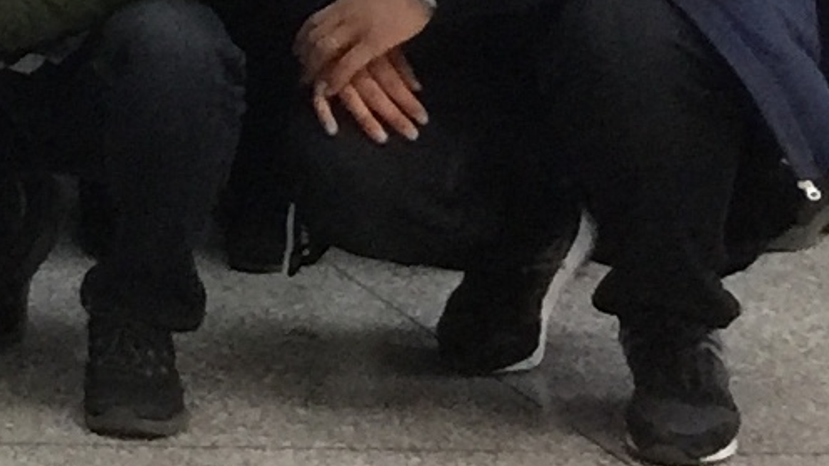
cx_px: -1640
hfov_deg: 8.6
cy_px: -1114
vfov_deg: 5.4
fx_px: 4572
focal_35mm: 208
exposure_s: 1/33
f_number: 2.2
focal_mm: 4.15
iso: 64
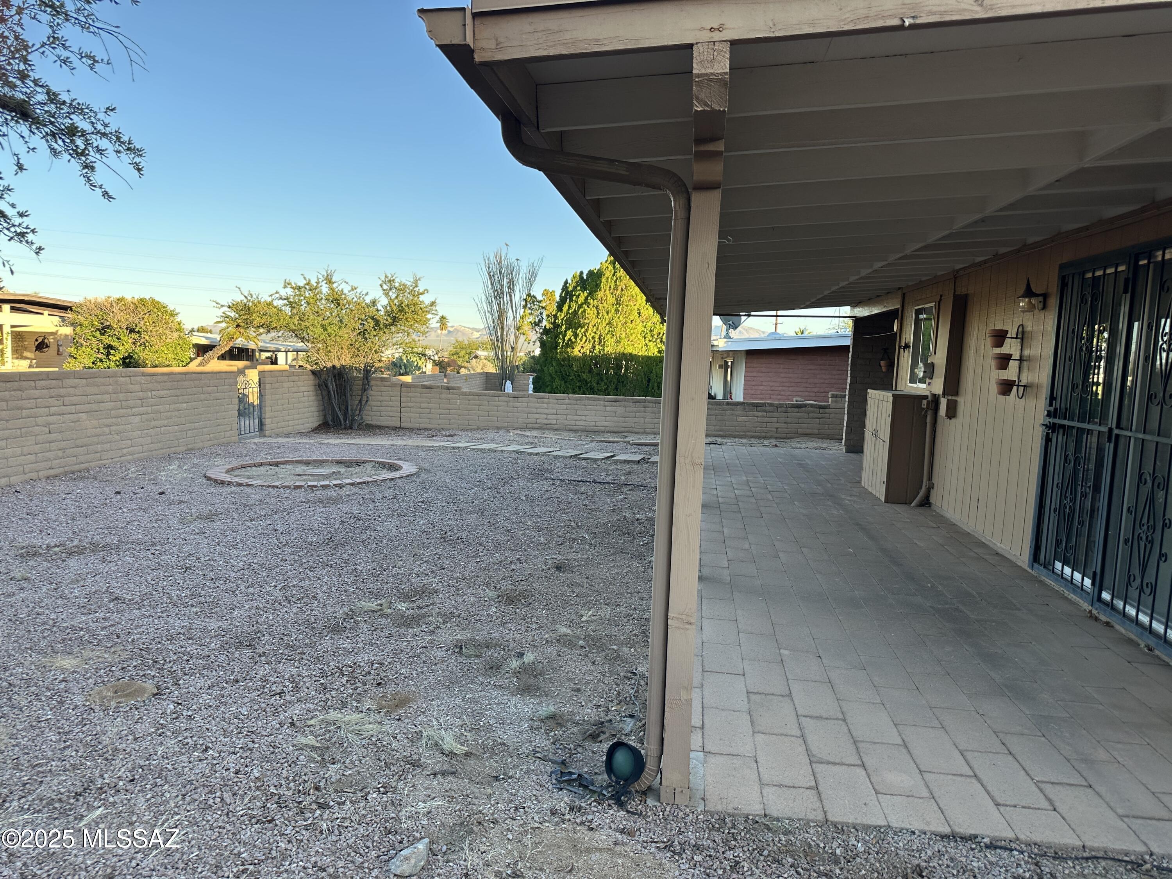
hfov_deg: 71.6
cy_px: 440
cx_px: 586
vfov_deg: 56.8
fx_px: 813
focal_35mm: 24
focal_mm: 6.86
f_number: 1.78
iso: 80
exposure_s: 1/680
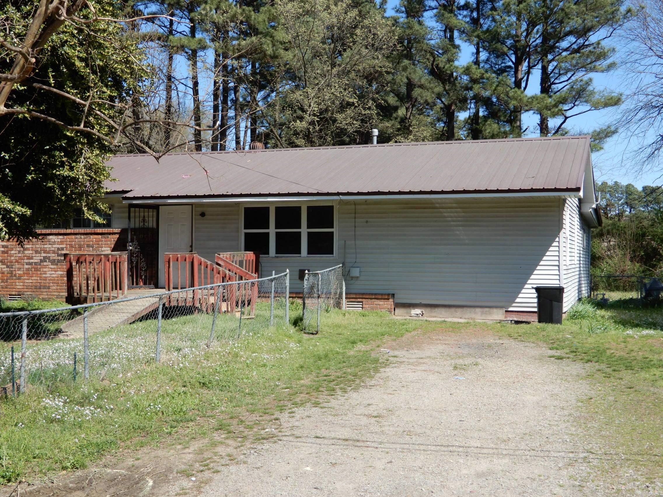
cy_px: 248
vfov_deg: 32.2
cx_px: 332
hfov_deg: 42.1
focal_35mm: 45
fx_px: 862
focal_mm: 8
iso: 80
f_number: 4
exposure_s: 1/500
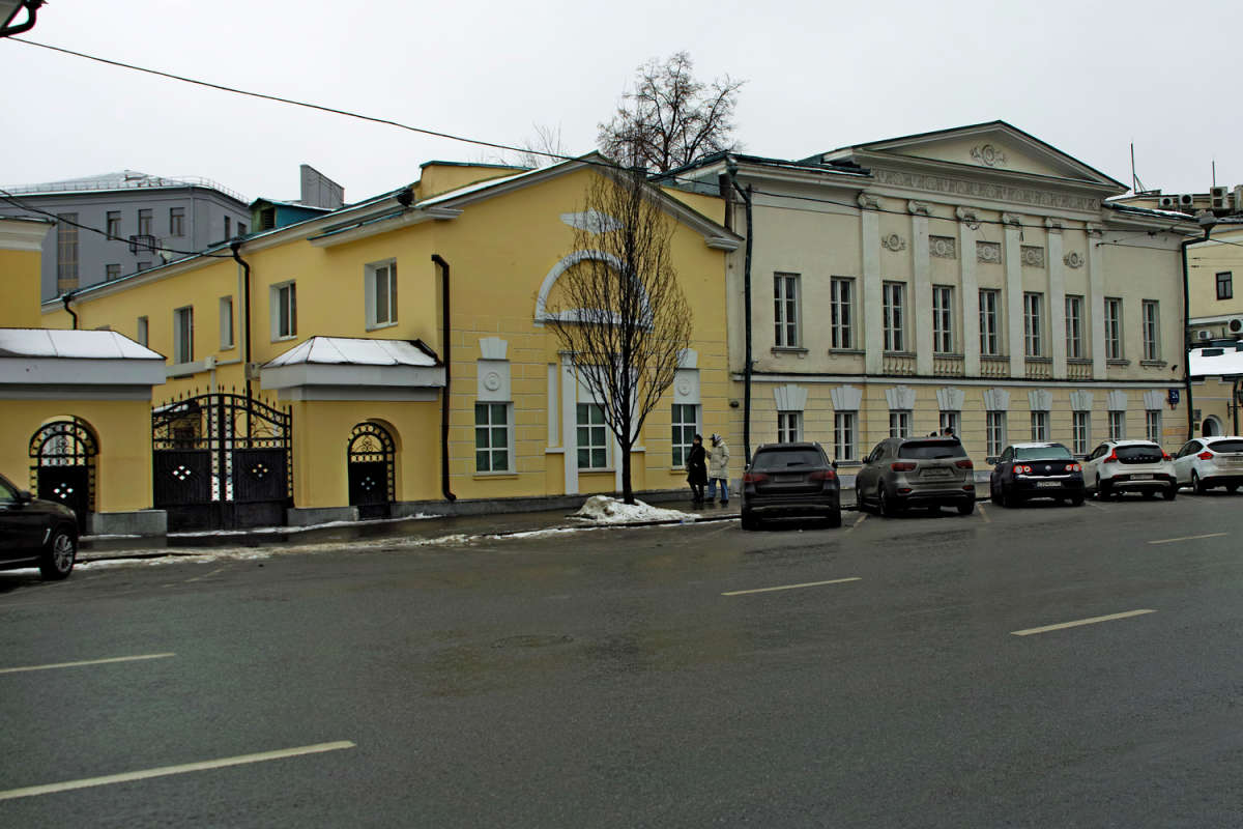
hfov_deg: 53.1
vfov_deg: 36.9
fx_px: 1243
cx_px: 622
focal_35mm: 36
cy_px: 414
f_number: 4.5
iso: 200
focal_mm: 24
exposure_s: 1/60
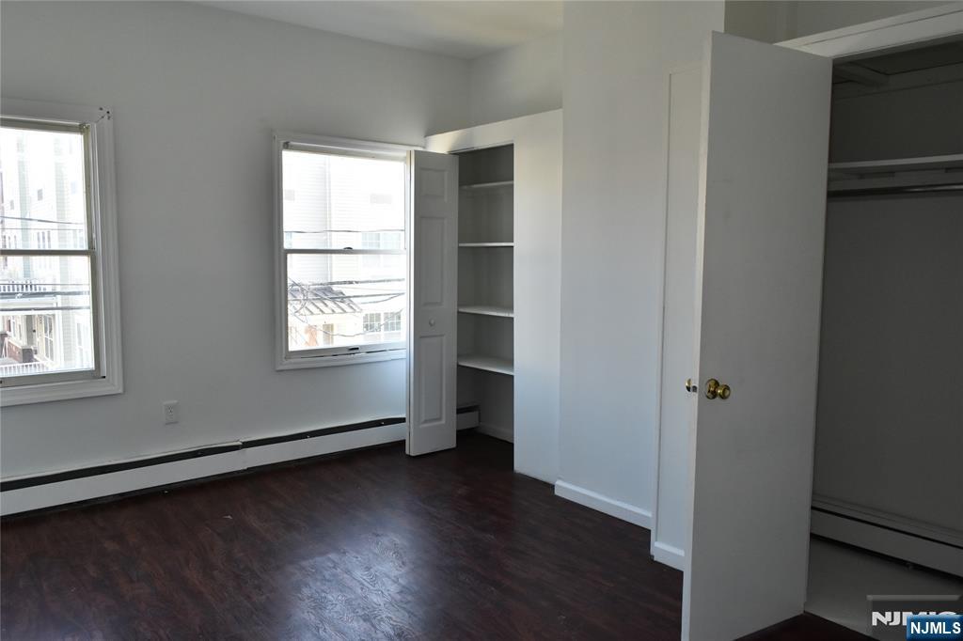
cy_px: 320
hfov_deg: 67.4
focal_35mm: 27
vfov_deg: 47.9
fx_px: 722
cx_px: 482
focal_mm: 18
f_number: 7.1
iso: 1000
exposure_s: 1/100
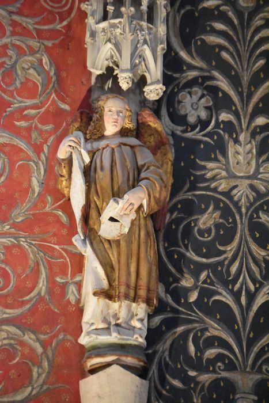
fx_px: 1596
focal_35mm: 142
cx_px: 134
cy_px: 202
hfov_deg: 9.6
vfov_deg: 14.4
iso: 12800
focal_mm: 95
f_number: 4.5
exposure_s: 1/100
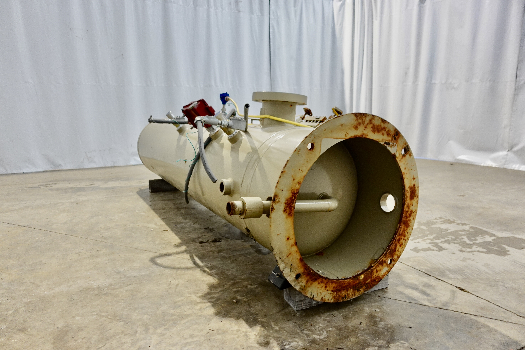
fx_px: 350
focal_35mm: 24
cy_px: 175
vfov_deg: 53.1
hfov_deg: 73.7
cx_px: 262
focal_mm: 9.4
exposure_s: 1/30
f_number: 1.8
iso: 400
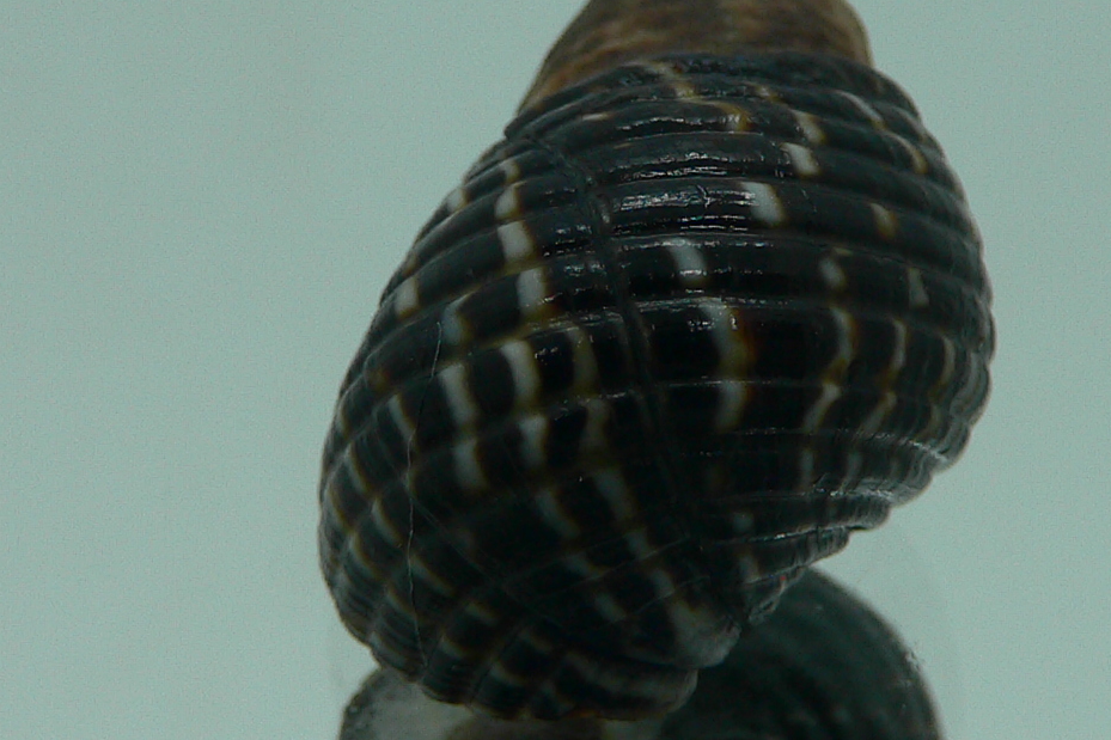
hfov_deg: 25.6
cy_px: 400
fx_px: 2437
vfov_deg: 17.3
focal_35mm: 79
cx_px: 648
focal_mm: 4.6
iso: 80
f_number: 2.8
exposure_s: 1/60
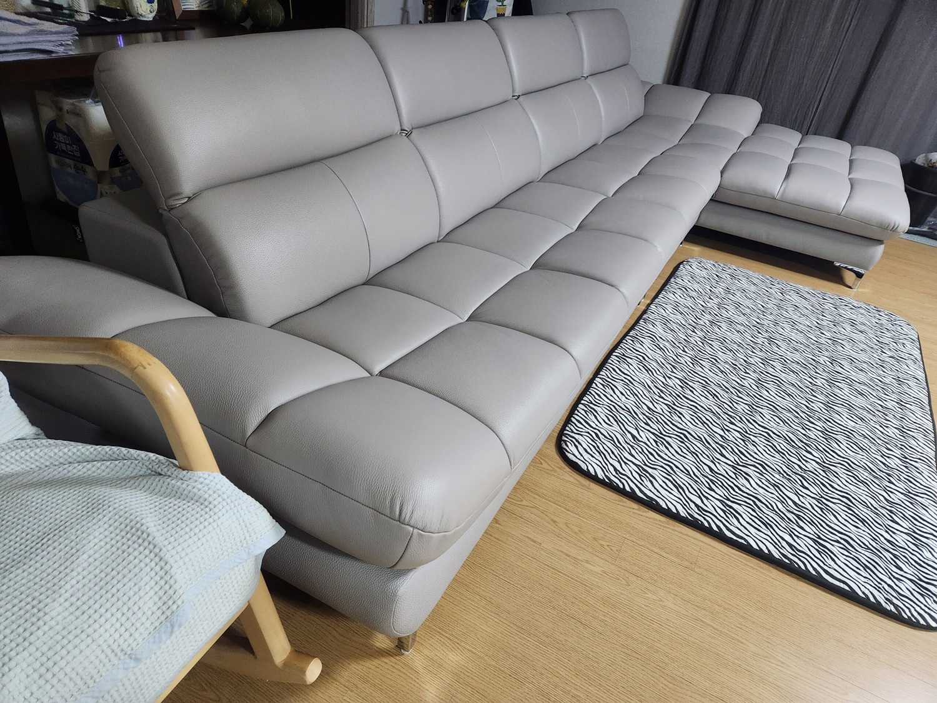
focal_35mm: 23
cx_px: 468
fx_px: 623
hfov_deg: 73.9
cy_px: 352
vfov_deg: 58.9
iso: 500
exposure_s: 1/120
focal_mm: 5.4
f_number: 1.8
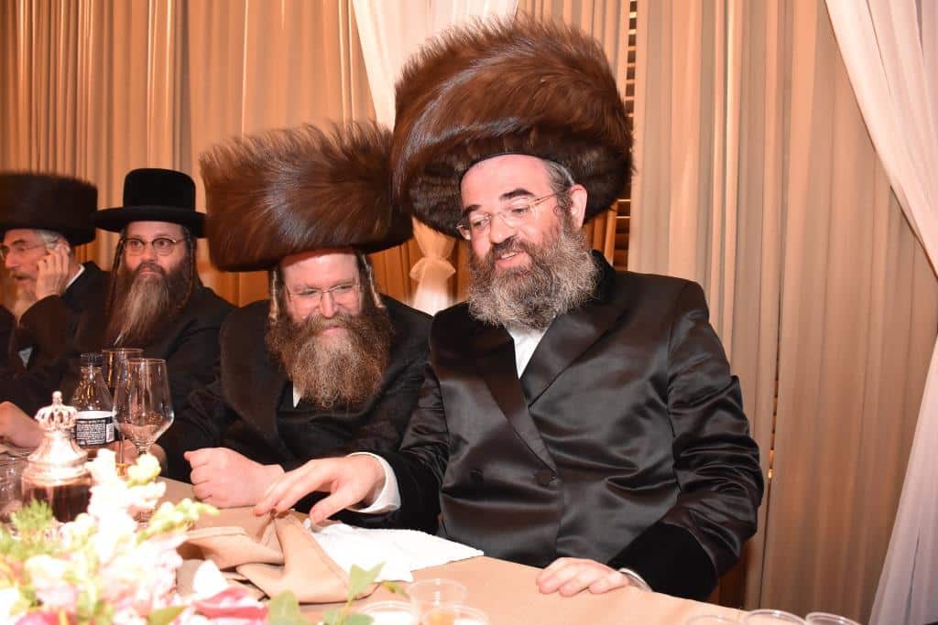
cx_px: 469
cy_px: 312
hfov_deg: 67.4
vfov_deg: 47.9
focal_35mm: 27
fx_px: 704
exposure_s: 1/125
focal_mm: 18
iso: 2000
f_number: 5.6
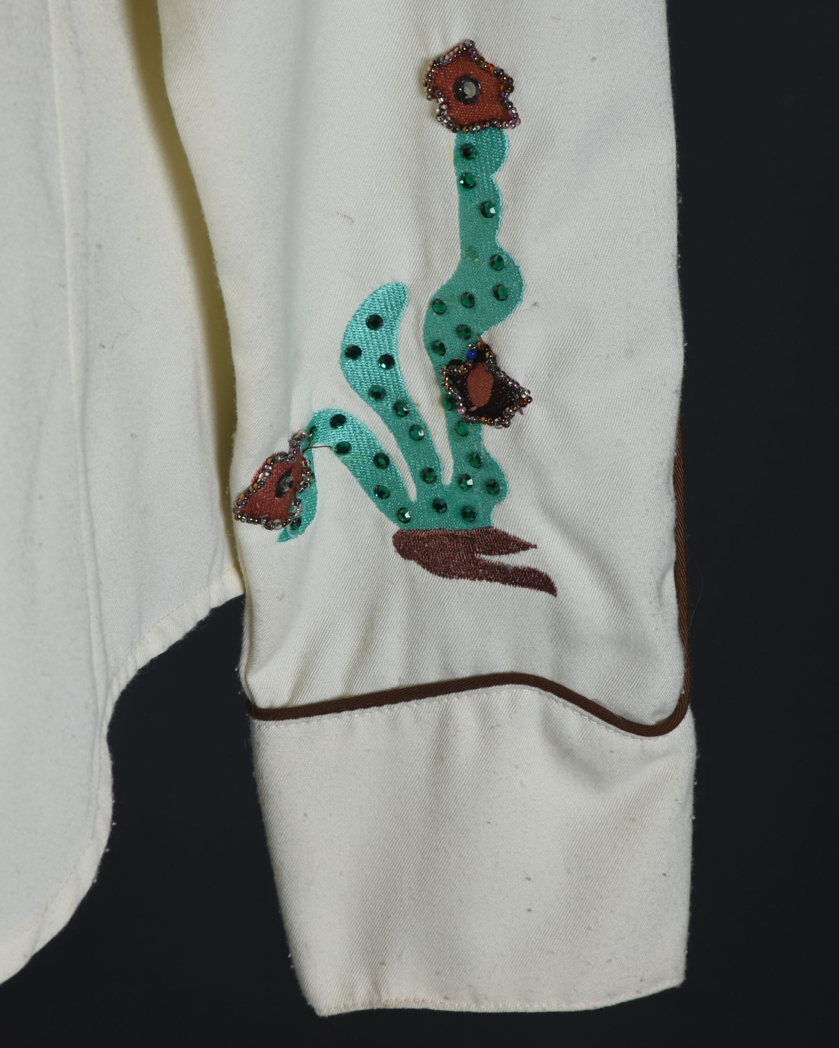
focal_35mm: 237
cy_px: 437
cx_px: 421
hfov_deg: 6.5
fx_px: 7356
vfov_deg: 8.2
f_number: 14
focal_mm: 140
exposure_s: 1/125
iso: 200
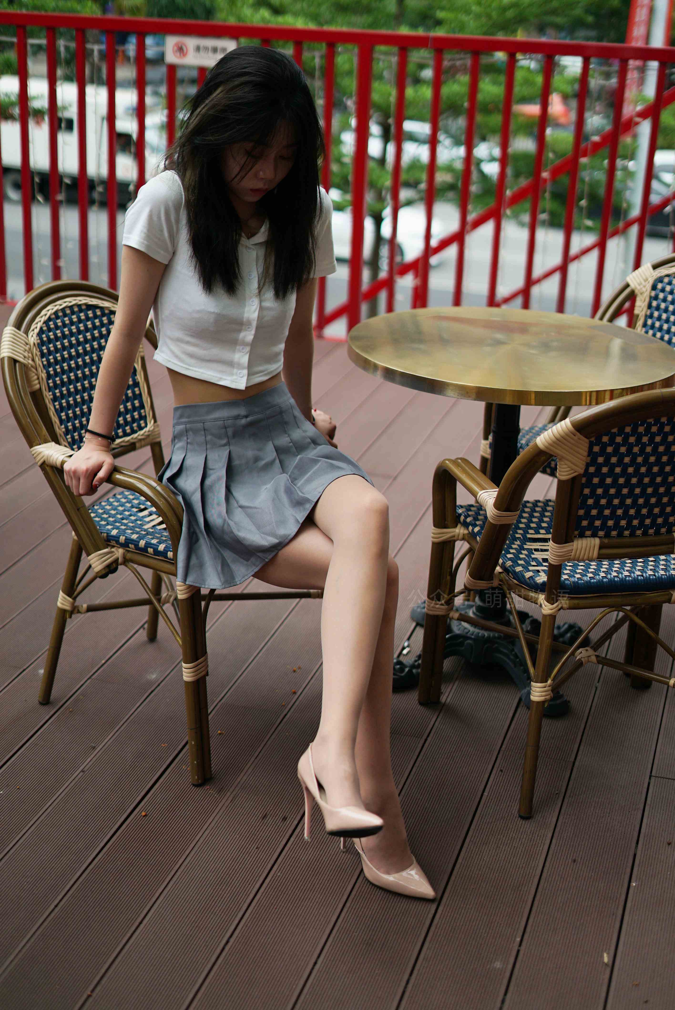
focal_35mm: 50
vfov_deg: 39.6
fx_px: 1404
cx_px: 338
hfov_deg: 27.0
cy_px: 505
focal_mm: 50
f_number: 2
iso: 200
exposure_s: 1/5000
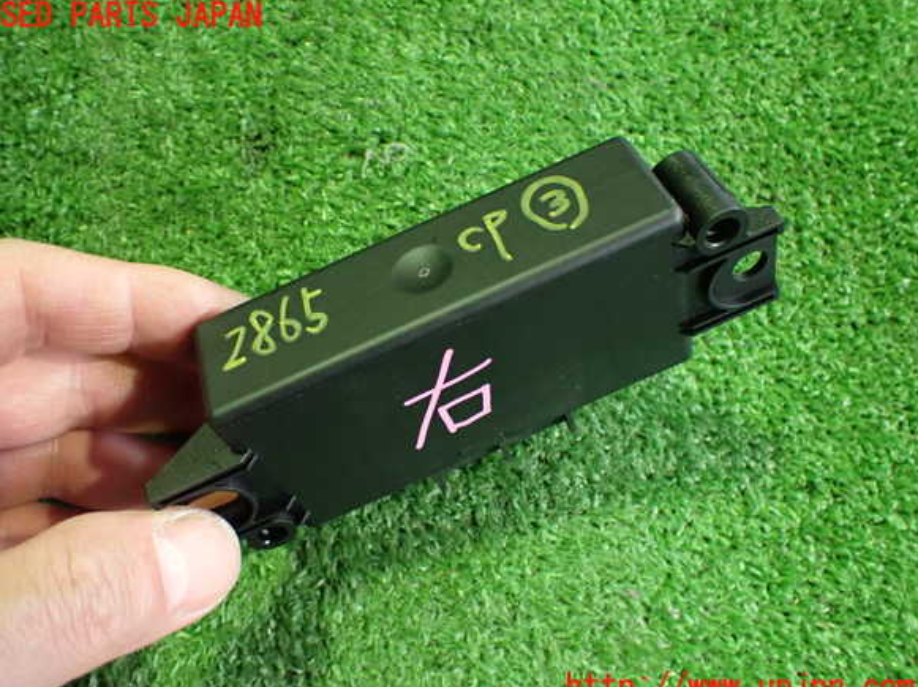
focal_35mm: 31
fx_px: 822
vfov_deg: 45.4
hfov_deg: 58.4
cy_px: 352
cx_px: 449
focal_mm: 5.4
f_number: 2.3
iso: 800
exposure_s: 1/40
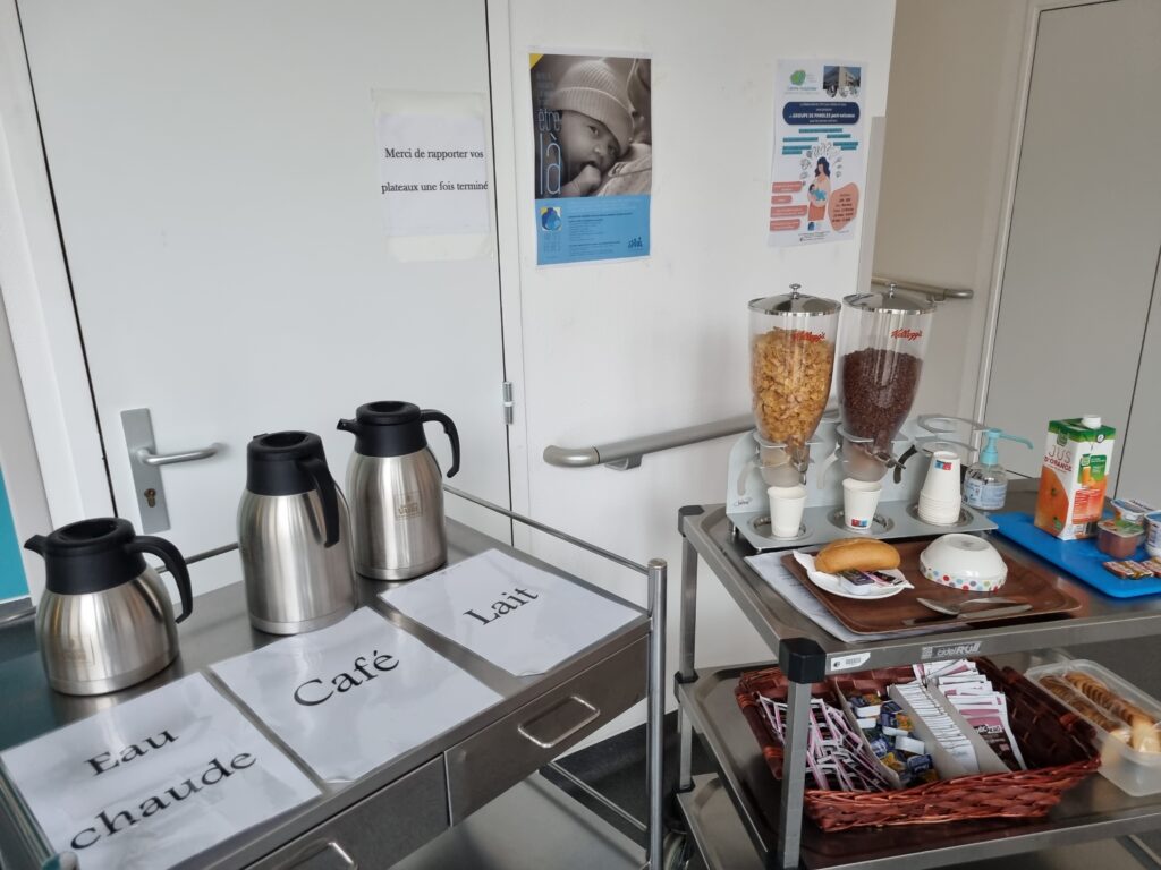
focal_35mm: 26
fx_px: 872
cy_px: 435
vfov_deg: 53.1
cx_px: 580
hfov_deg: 67.3
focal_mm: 5.4
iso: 200
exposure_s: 1/50
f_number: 1.8
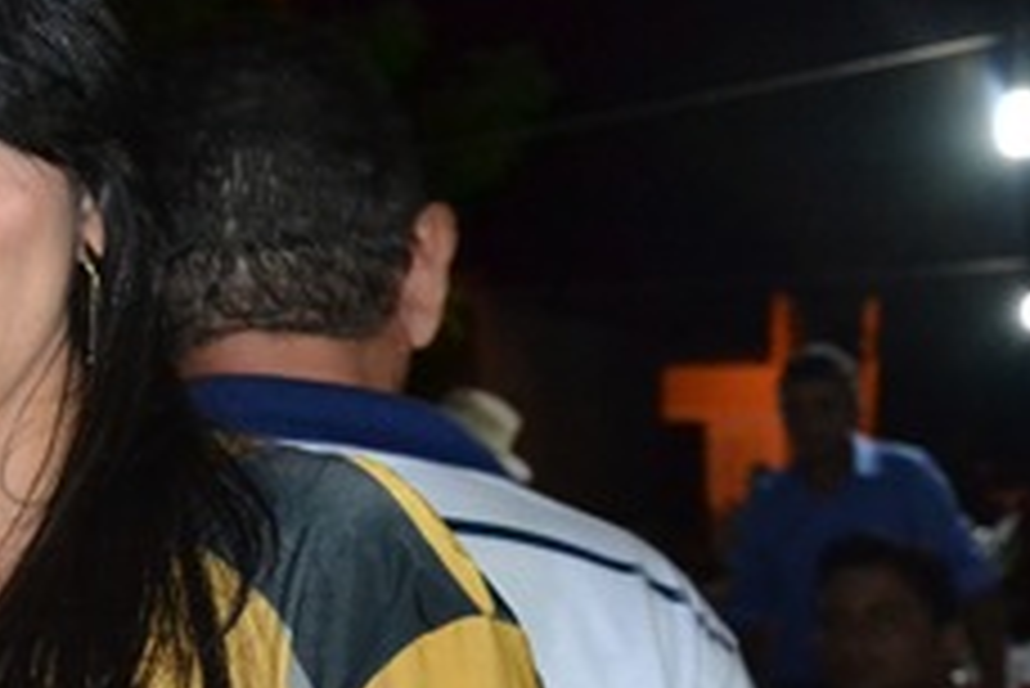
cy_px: 443
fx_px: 3607
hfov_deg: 15.4
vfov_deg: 10.9
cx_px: -364
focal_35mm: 126
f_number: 4.2
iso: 3200
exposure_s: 1/60
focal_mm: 30
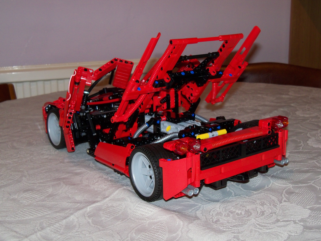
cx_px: 160
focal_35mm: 50
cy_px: 120
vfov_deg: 29.1
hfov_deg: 38.2
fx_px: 464
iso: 200
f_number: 3.8
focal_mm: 8.8
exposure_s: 1/30
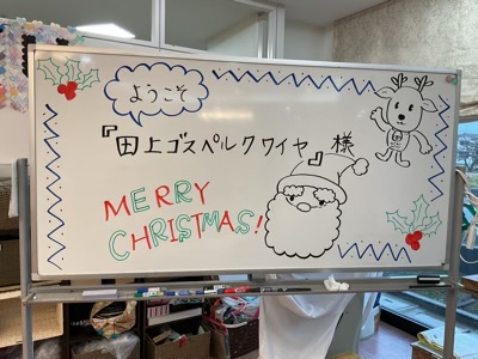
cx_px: 239
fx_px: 400
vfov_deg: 48.2
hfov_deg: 61.7
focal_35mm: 29
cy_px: 180
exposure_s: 1/50
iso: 40
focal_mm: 3
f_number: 1.8
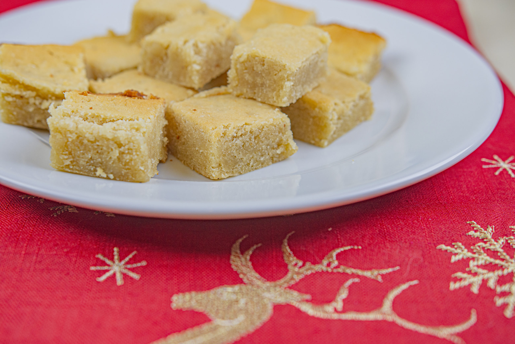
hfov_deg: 41.1
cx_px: 258
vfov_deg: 28.1
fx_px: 687
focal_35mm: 48
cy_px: 172
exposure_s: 1/400
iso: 250
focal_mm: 32
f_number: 3.2
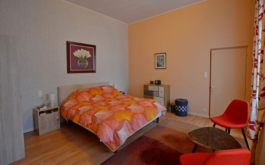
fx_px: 116
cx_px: 138
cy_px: 74
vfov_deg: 71.0
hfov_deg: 97.8
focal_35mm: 16
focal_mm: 10
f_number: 3.5
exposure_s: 1/60
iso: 800
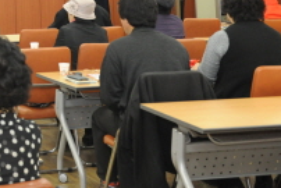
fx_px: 812
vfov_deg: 12.6
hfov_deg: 18.1
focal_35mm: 104
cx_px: -97
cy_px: -84
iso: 1600
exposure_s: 1/125
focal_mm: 35
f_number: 5
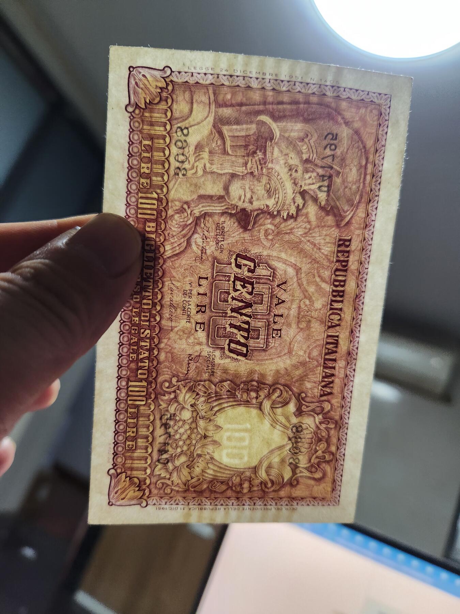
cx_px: 230
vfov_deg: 73.9
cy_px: 307
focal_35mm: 23
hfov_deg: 58.9
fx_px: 408
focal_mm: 5.4
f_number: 1.8
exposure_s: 1/100
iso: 500
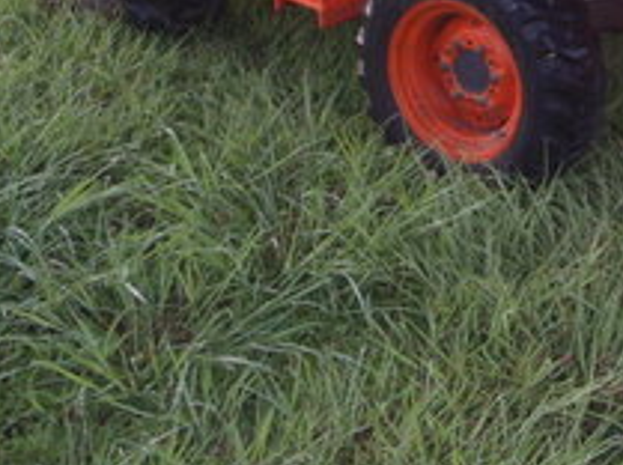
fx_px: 1312
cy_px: -134
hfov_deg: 25.3
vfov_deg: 18.7
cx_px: 632
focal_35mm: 73
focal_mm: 5
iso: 64
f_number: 3.5
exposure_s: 1/40
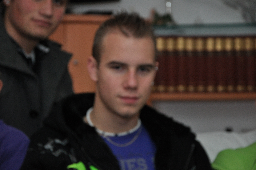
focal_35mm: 135
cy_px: 85
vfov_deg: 10.1
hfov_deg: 15.2
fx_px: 959
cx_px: 128
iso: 800
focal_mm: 90
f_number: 5.6
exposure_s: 1/60
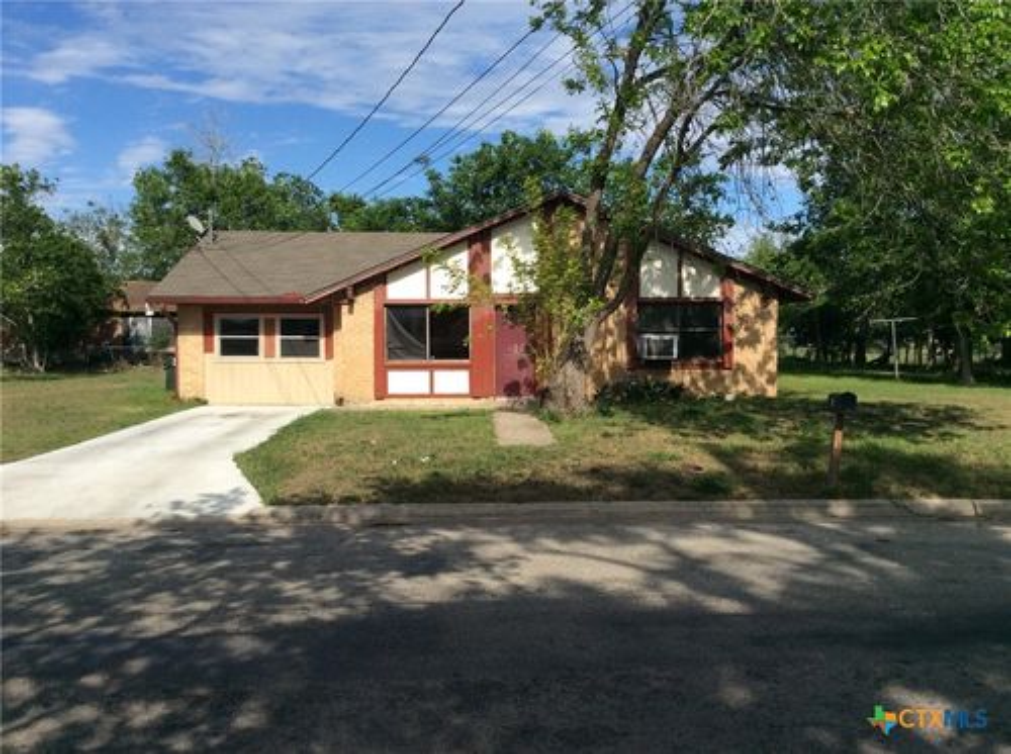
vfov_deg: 44.0
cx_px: 506
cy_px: 377
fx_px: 933
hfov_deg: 56.9
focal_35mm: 32
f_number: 2.4
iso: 32
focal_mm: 3.3
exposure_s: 1/1845
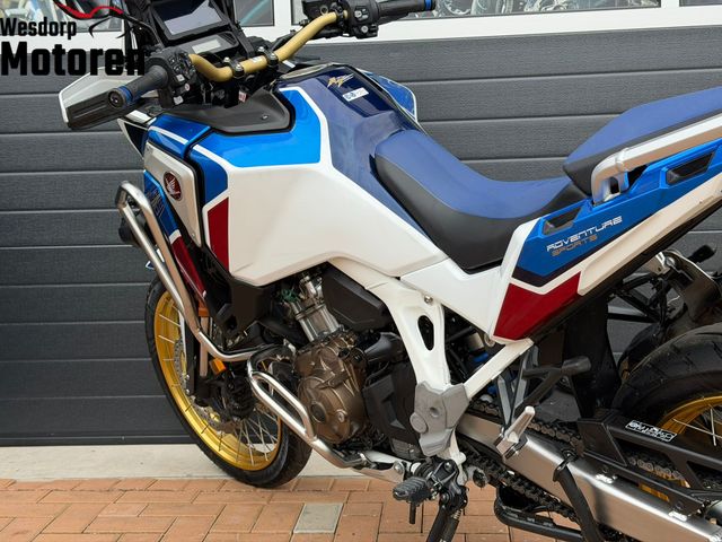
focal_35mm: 48
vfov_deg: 30.3
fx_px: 1001
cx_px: 361
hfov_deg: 39.7
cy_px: 271
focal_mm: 6.76
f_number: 1.78
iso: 64
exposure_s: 1/706
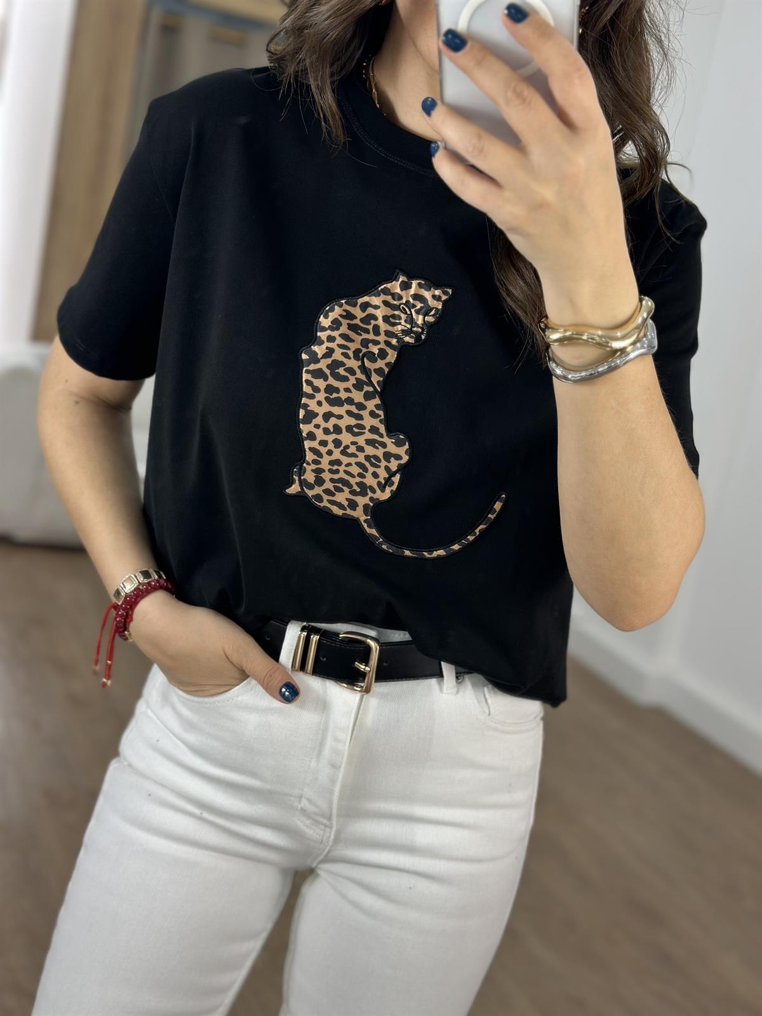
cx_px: 381
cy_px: 508
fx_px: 1409
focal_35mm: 48
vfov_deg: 39.7
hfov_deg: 30.3
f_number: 1.78
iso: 64
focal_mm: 6.86
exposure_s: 1/100
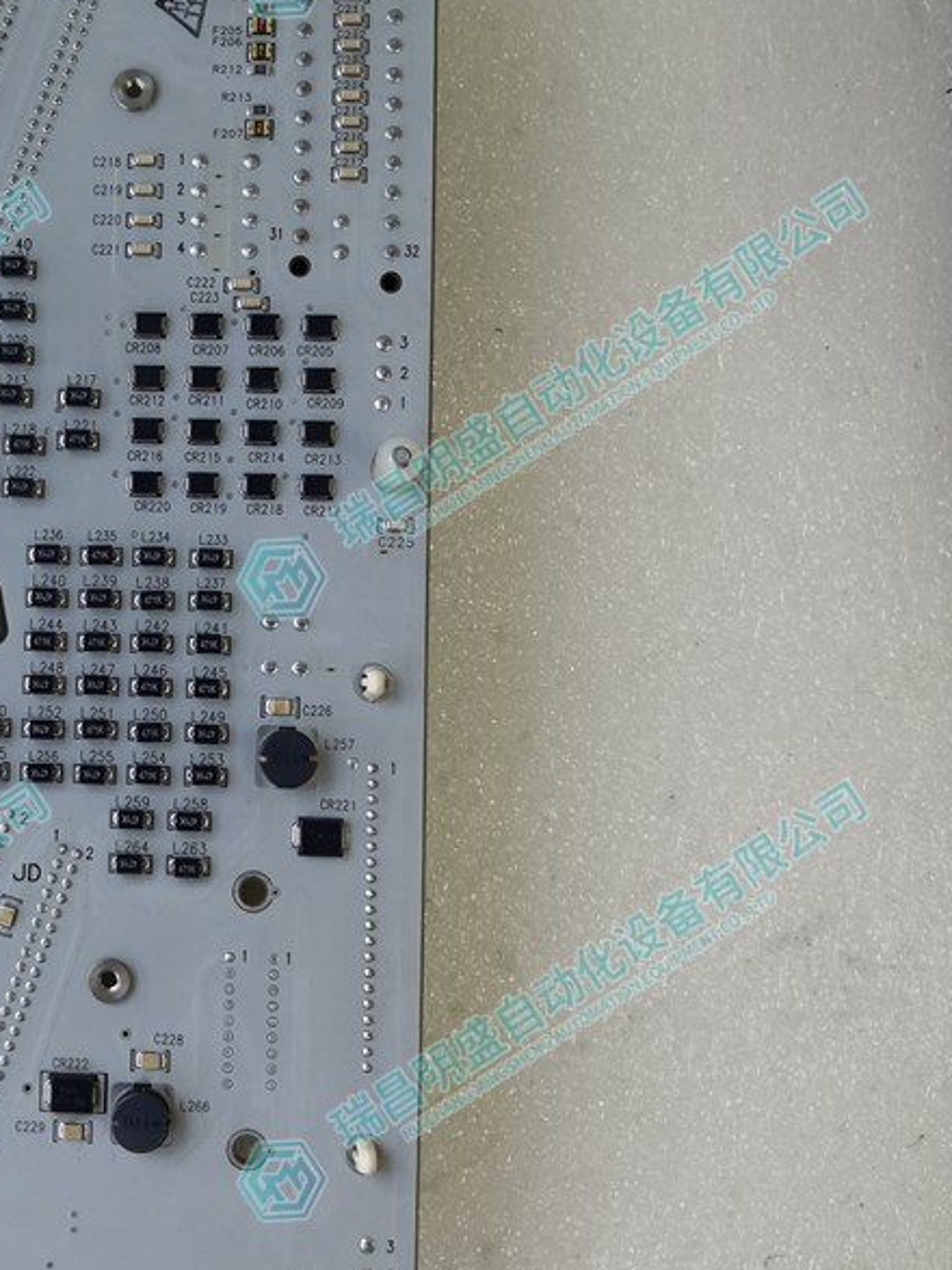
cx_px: 158
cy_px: 567
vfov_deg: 41.2
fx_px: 1687
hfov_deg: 30.5
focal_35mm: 46
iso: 50
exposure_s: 1/100
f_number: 1.8
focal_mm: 3.95
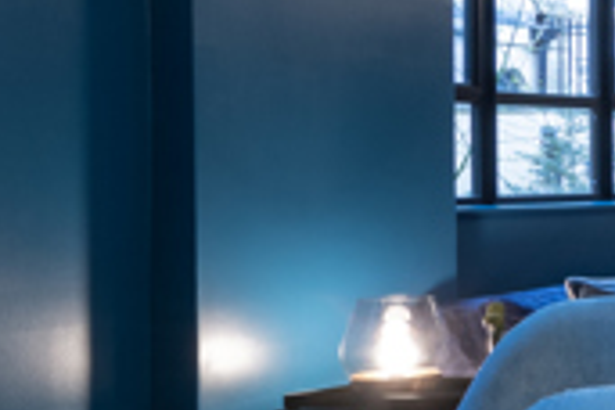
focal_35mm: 82
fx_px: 1401
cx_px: 1741
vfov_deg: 16.7
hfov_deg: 12.4
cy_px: 198
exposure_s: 1.3
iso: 200
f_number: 11
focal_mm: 14
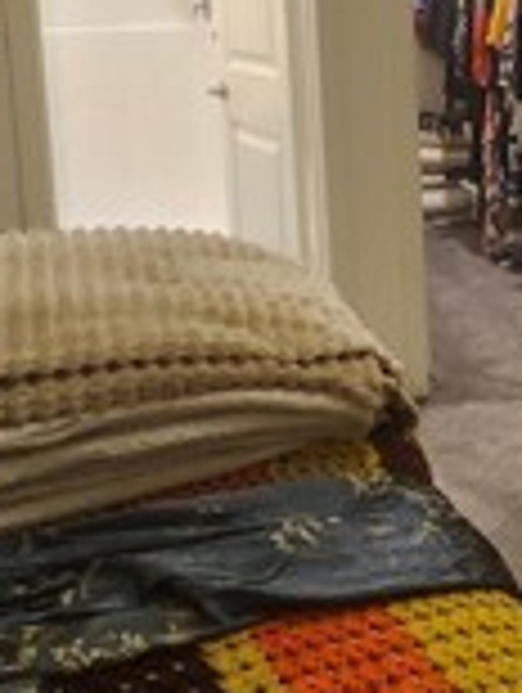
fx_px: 1083
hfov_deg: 25.1
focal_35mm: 54
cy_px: 122
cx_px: 585
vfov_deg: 34.2
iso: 320
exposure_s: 1/30
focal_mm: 1.74
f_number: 2.2
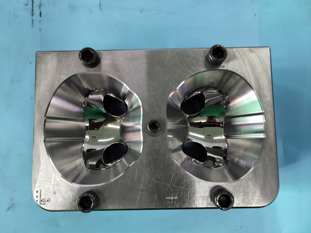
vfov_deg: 48.2
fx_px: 261
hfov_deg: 61.7
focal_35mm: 29
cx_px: 156
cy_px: 116
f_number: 1.8
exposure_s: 1/100
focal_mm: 4.27
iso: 263
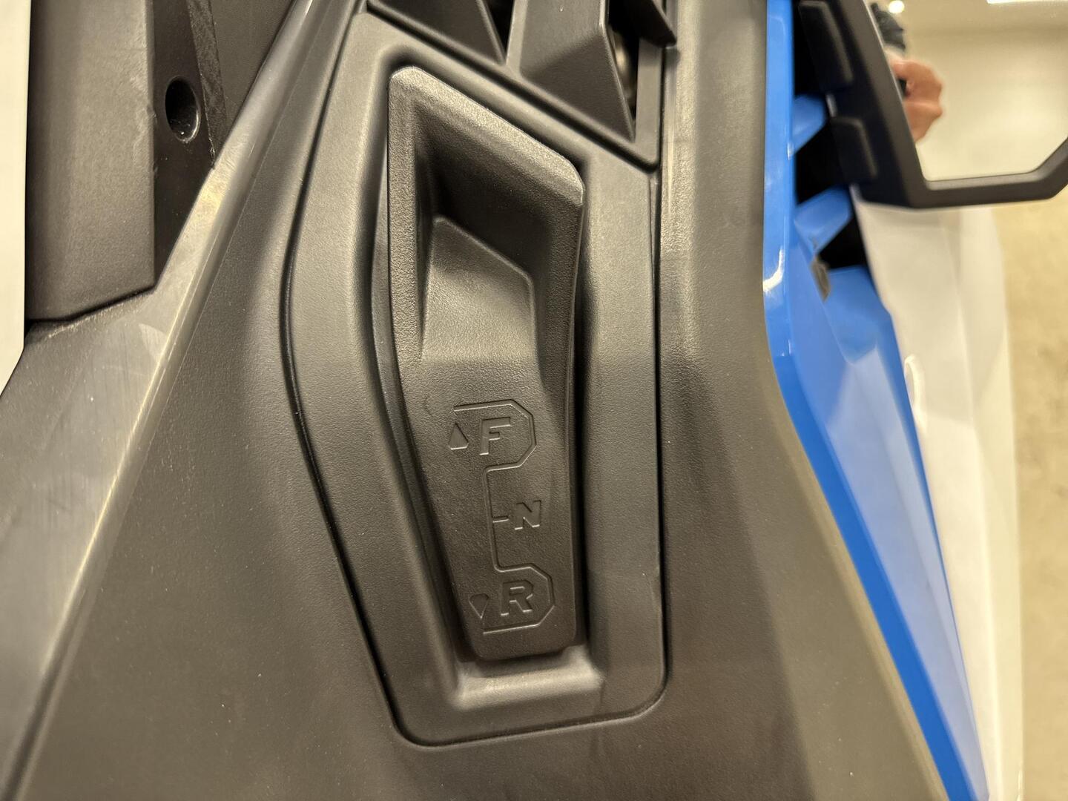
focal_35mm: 24
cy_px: 400
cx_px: 534
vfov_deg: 56.8
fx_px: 740
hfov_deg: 71.6
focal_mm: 6.76
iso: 160
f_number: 1.78
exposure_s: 1/50
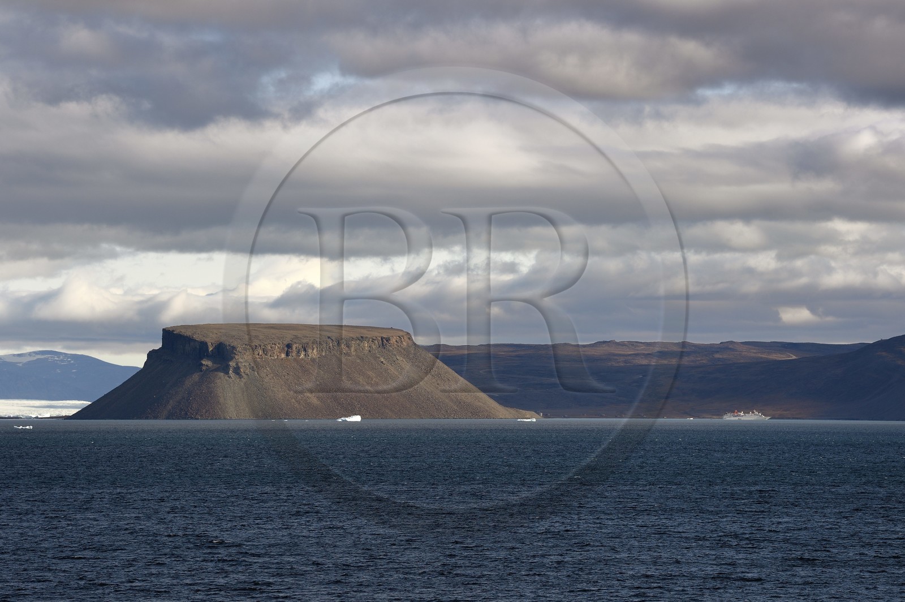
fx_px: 4019
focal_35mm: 160
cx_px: 452
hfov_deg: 12.8
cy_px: 301
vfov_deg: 8.6
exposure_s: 1/800
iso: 200
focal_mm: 160
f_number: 8
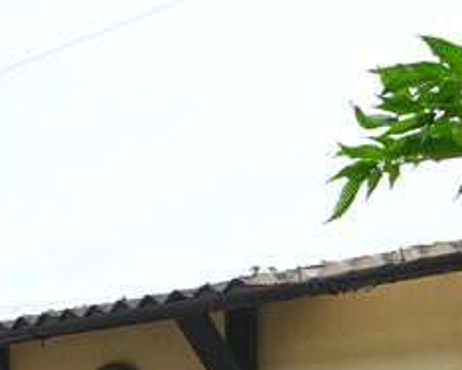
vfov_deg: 16.9
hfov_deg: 21.7
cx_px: -85
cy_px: 563
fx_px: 1121
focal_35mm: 82
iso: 100
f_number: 5.6
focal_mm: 20
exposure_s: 1/100
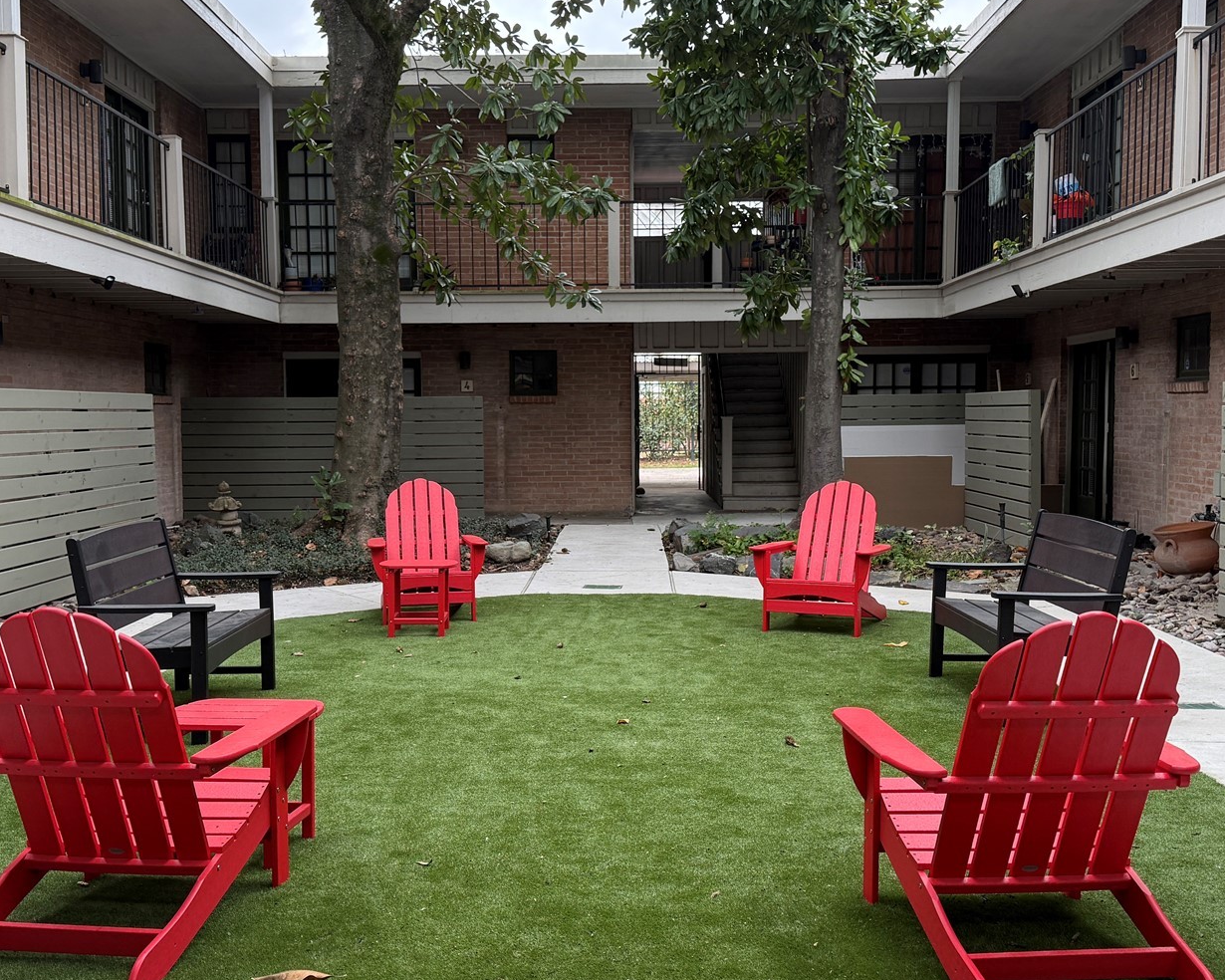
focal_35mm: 39
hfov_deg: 46.8
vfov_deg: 38.2
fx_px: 1414
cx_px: 620
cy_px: 497
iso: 125
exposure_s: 1/237
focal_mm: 6.76
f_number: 1.78
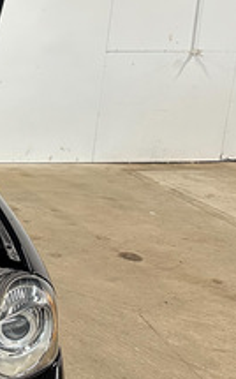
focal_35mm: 71
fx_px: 732
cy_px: 166
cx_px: -266
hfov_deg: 14.5
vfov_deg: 29.0
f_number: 1.78
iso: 250
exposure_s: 1/50
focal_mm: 6.86
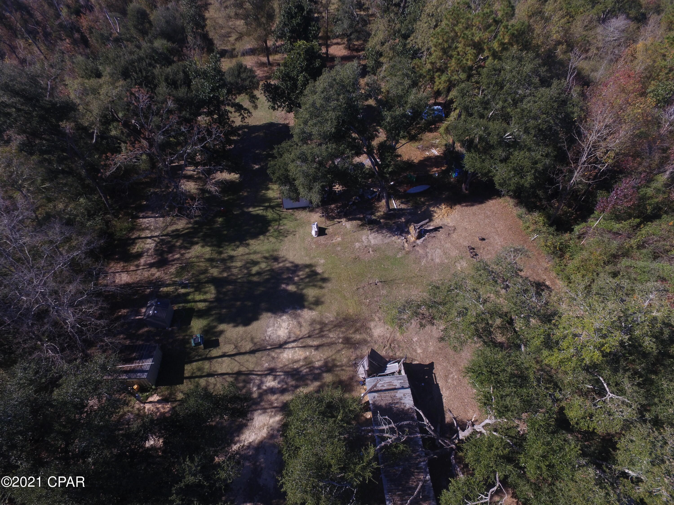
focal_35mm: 20
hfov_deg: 81.7
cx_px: 337
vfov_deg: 66.0
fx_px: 389
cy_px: 252
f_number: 2.8
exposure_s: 1/816
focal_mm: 3.61
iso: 100
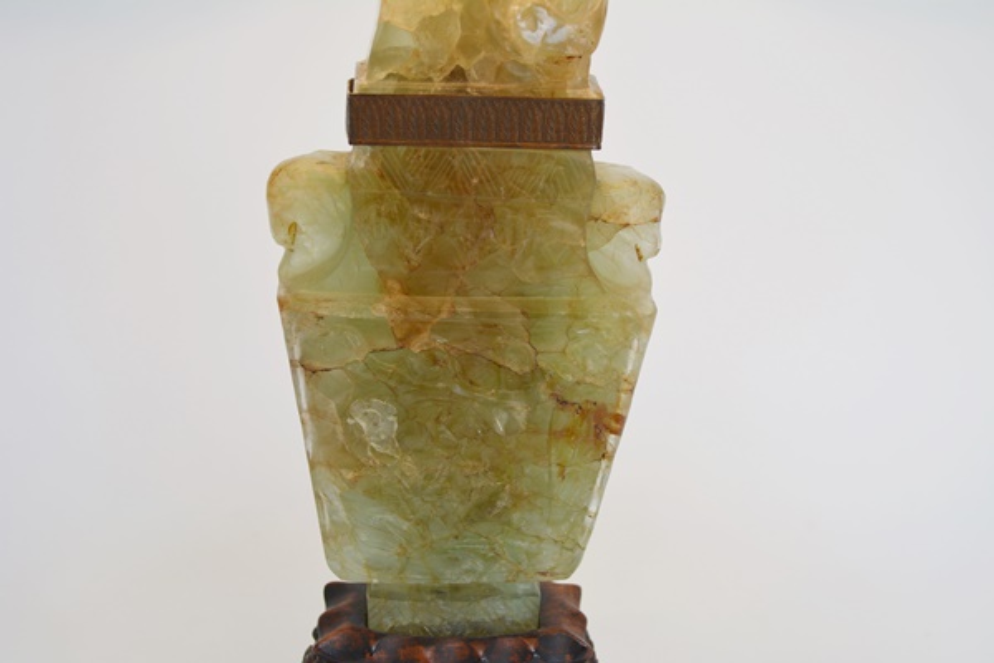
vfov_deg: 23.8
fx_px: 1574
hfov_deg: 35.1
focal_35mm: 57
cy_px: 332
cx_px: 497
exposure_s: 1/160
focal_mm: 38
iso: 200
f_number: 6.3
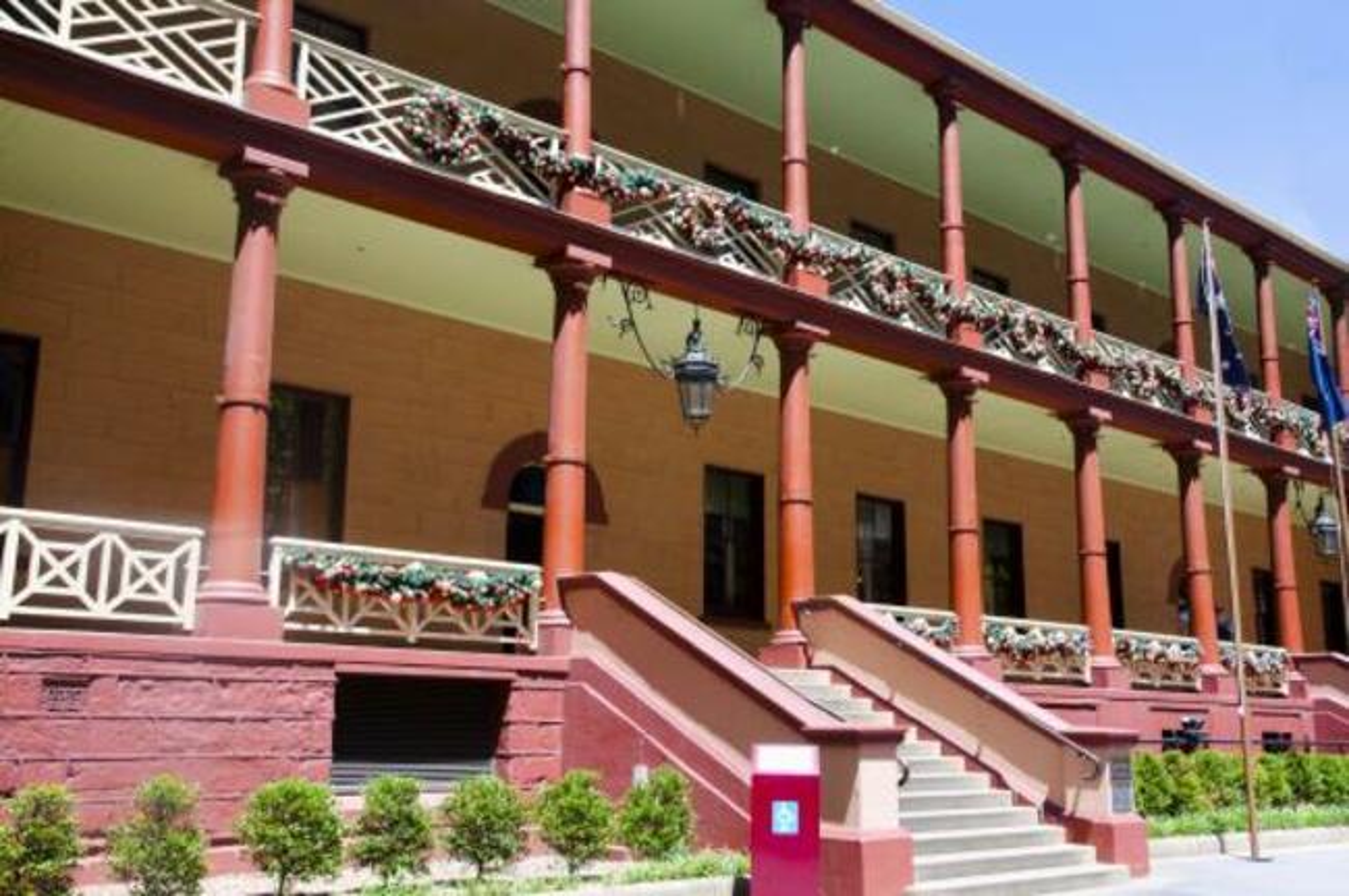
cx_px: 674
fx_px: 1348
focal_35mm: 36
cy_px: 448
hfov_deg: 53.2
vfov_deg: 36.8
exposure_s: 1/125
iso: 200
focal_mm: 24
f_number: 8
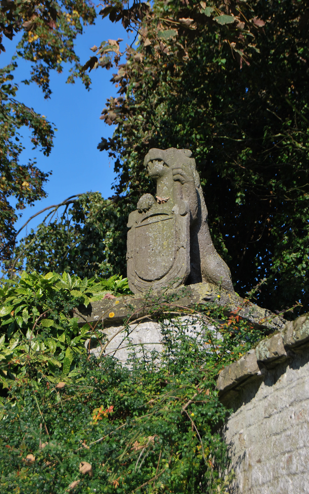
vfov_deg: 24.5
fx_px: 1139
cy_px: 247
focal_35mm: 85
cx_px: 165
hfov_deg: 15.5
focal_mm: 55
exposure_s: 1/200
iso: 100
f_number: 7.1
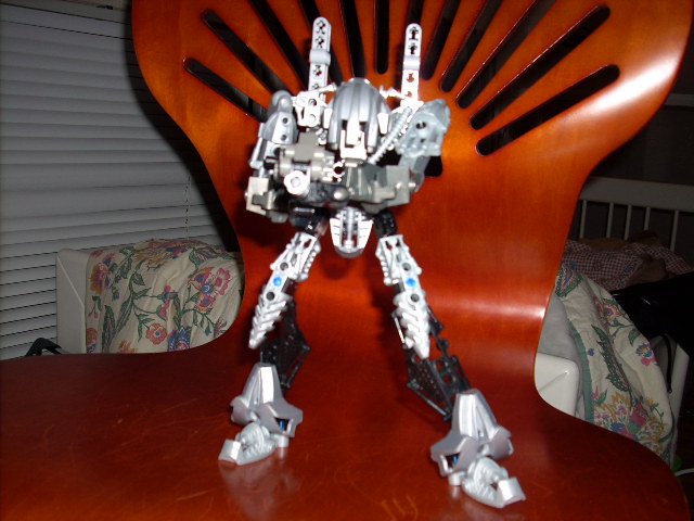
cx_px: 347
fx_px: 742
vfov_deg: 38.7
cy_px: 260
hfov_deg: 50.1
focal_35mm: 37
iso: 64
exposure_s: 1/60
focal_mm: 6.2
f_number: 2.8
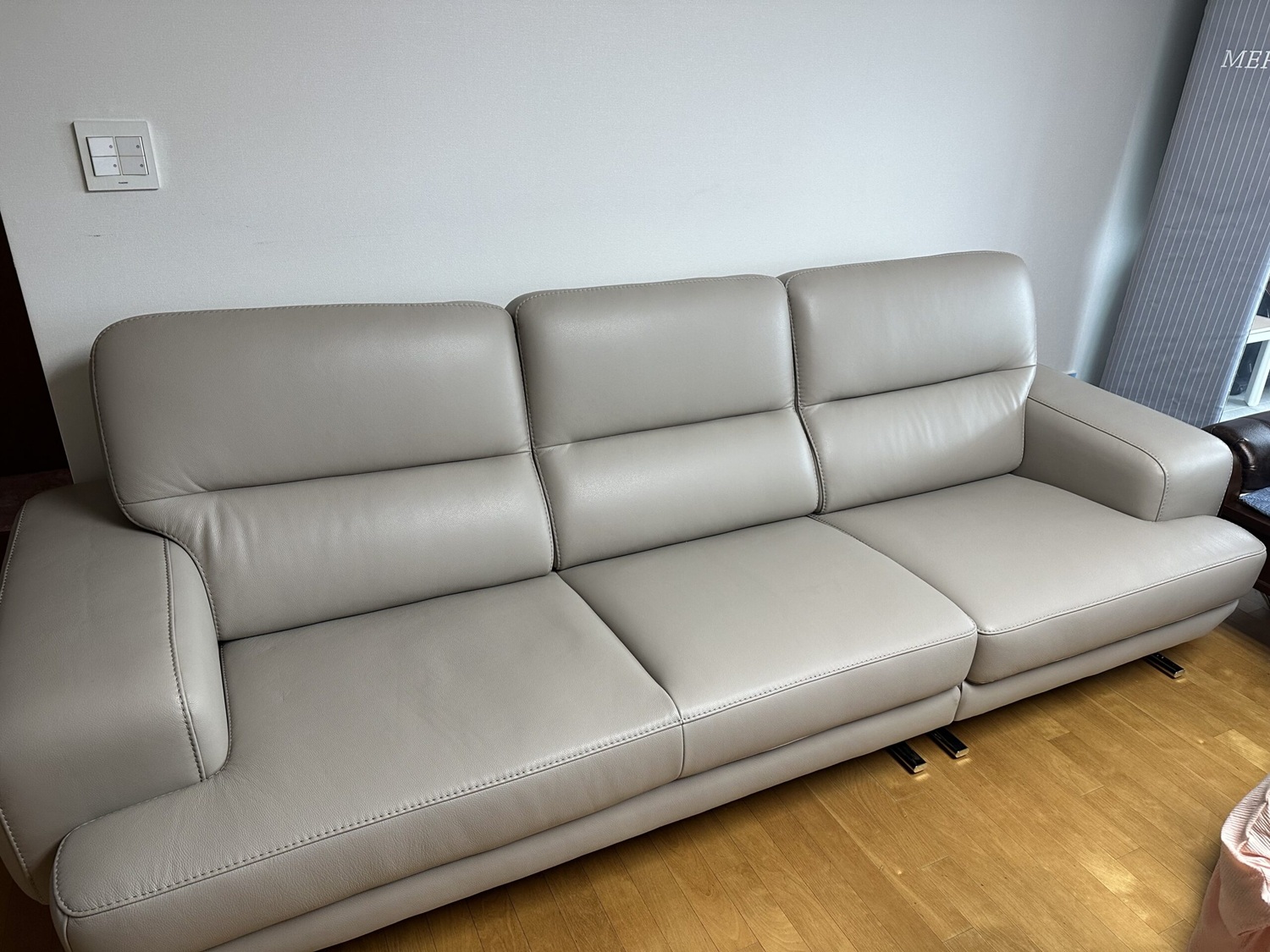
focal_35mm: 24
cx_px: 635
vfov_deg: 56.8
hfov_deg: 71.6
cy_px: 476
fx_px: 881
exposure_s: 1/120
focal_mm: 6.86
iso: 160
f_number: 1.78
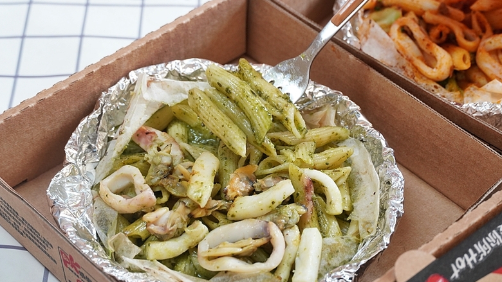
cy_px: 127
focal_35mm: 98
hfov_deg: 21.9
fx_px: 1299
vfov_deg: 12.4
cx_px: 260
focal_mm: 57
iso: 1000
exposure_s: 1/25
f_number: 5.6
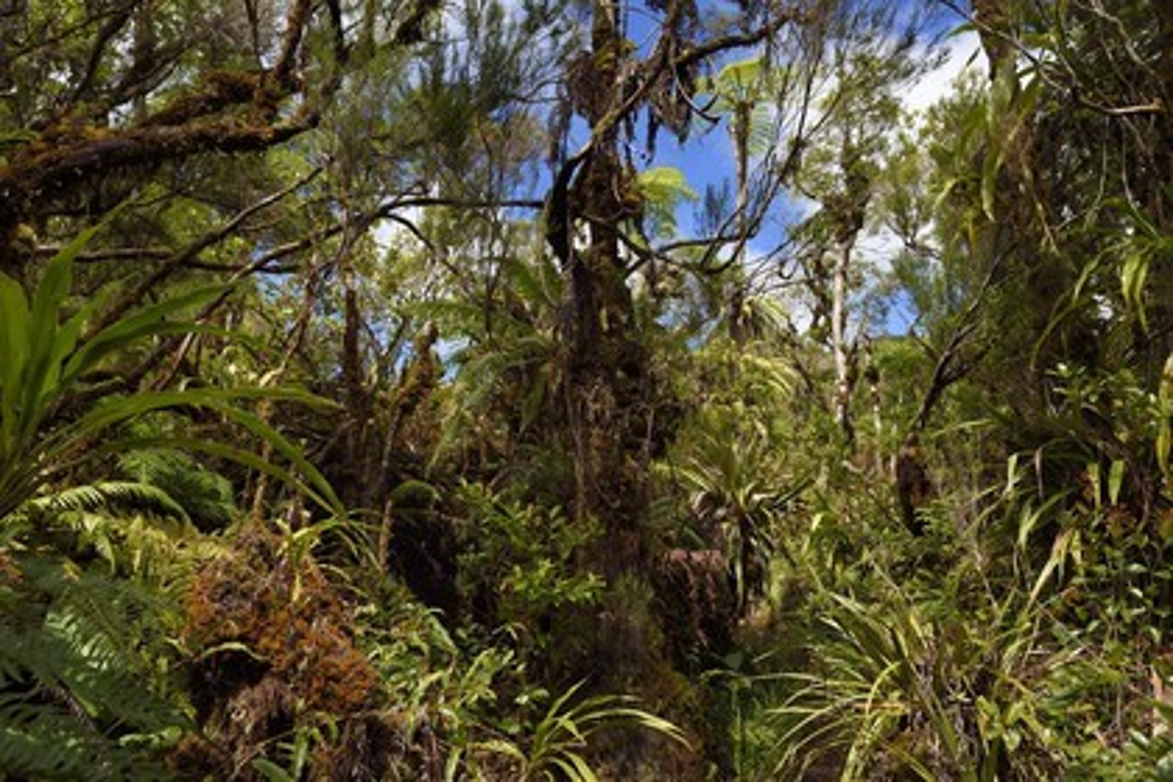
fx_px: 782
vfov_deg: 53.1
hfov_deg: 73.7
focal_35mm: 24
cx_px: 586
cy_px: 391
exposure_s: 1/200
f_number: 11
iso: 200
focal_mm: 24
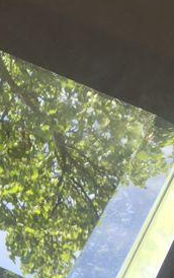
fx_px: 847
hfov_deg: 11.2
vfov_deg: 18.3
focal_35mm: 112
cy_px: 255
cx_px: -96
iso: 25
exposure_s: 1/50
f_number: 2.2
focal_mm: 4.15
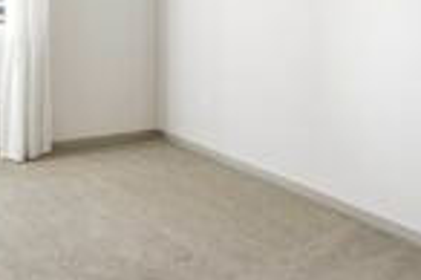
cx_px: 124
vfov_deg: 28.1
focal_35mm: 44
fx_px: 514
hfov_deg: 43.6
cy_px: -19
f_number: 9
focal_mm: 16
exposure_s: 1/40
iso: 400
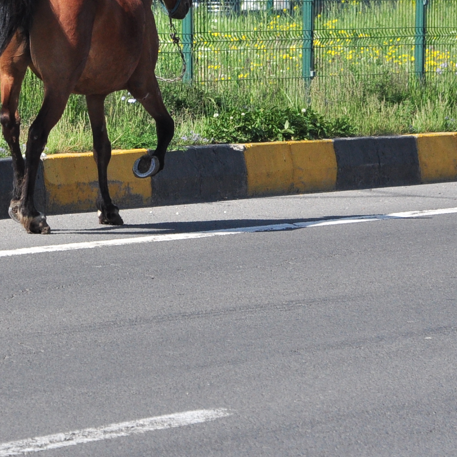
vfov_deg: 4.1
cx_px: 192
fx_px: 6318
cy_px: 64
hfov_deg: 4.1
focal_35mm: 423
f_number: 9
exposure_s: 1/1250
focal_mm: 110
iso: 400
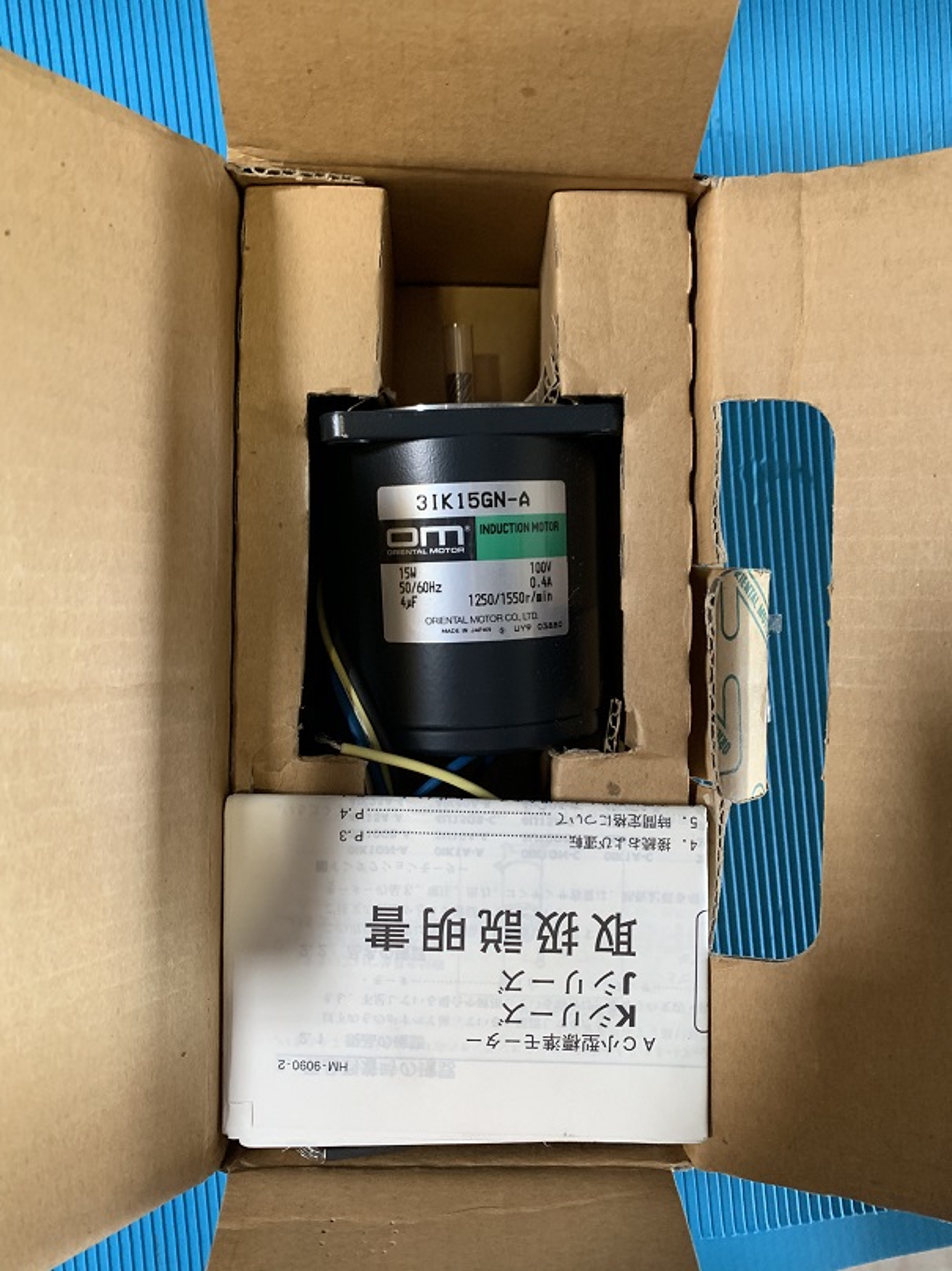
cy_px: 636
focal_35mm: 26
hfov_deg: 53.1
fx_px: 954
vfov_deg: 67.3
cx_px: 476
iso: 320
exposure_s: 1/60
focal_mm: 4.25
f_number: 1.8
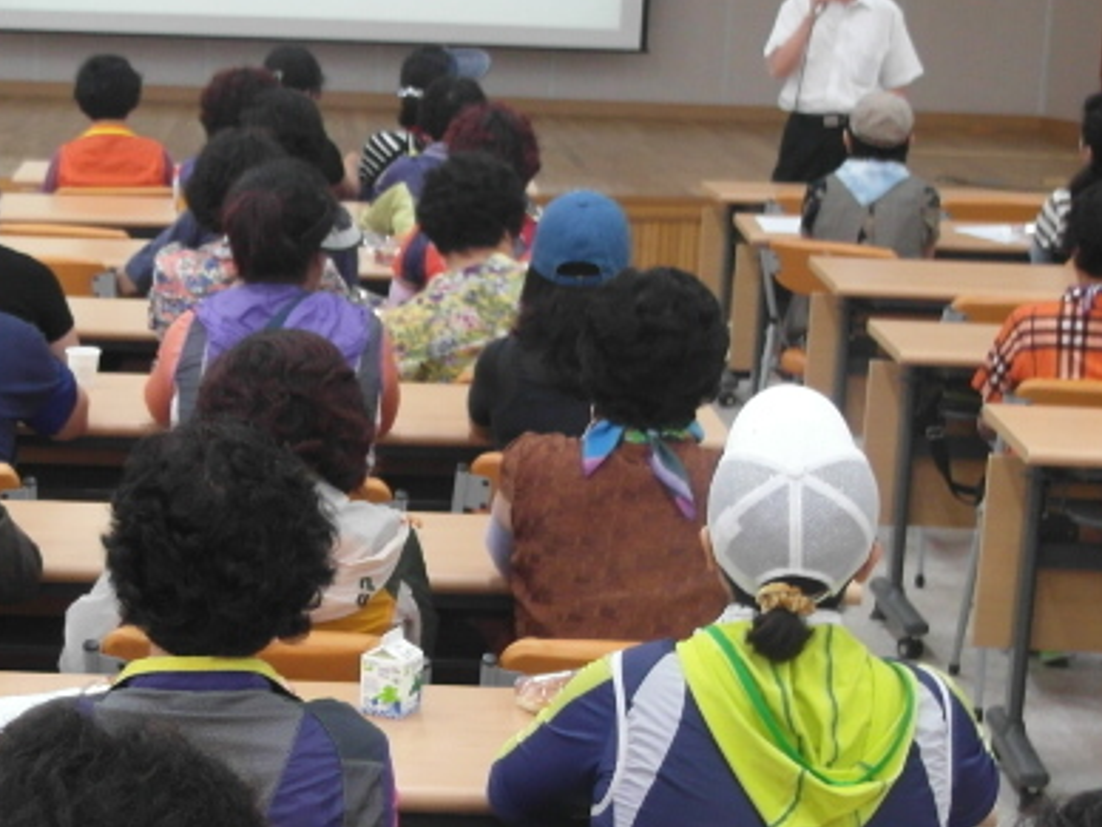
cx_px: 185
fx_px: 3024
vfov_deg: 15.5
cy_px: 531
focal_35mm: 95
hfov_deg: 20.4
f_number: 2
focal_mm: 7.8
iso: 200
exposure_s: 1/30
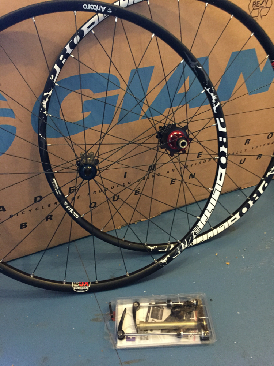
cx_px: 137
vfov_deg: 61.7
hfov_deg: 48.2
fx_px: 306
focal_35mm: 29
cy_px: 183
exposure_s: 1/15
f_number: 2.2
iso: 250
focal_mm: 4.15
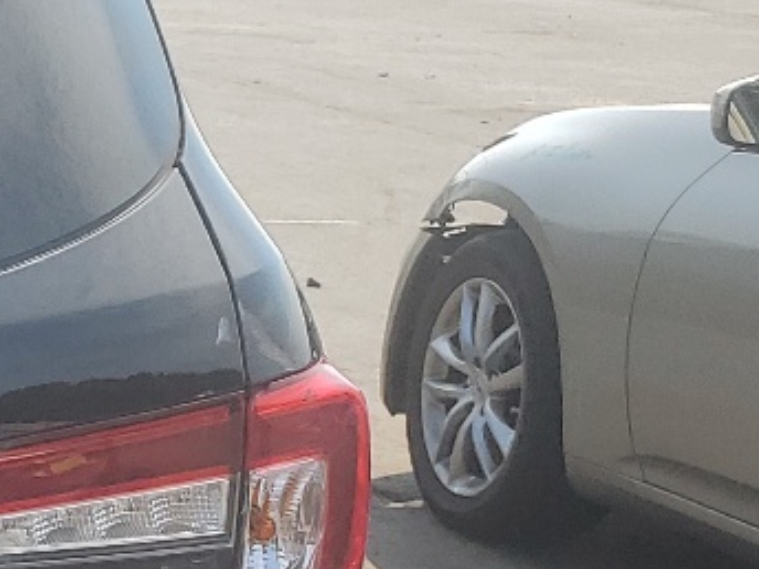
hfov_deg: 13.6
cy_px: 615
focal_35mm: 121
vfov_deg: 12.1
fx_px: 2653
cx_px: -803
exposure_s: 1/2000
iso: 50
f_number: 1.5
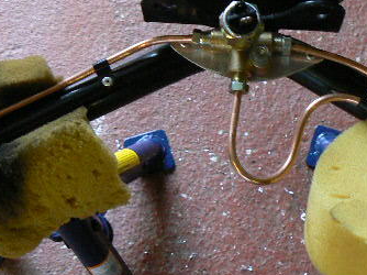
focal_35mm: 69
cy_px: 51
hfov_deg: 28.1
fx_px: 731
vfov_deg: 21.0
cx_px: 232
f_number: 2.8
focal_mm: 6
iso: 200
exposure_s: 1/15
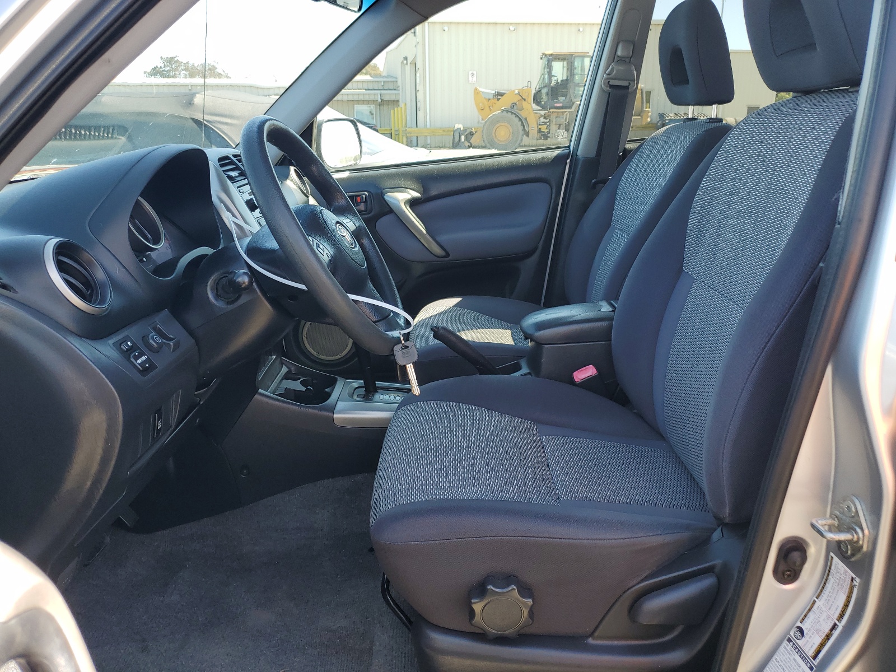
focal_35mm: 26
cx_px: 448
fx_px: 673
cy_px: 336
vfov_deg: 53.1
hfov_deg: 67.3
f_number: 1.5
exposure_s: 1/312
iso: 50
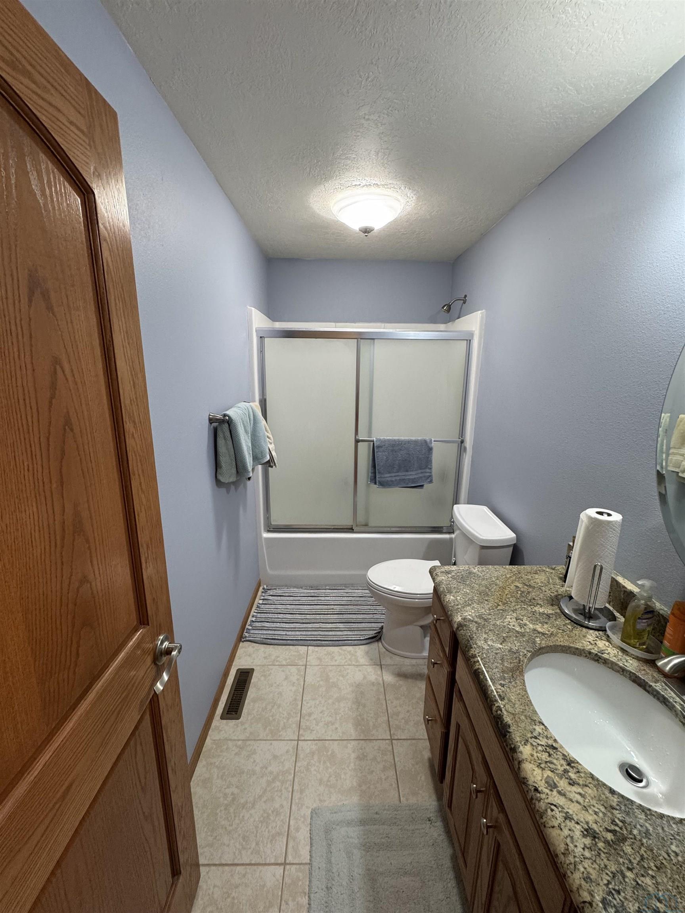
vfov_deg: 102.1
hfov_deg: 85.7
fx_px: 369
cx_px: 342
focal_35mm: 14
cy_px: 456
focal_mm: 2.22
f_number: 2.2
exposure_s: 1/60
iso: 200
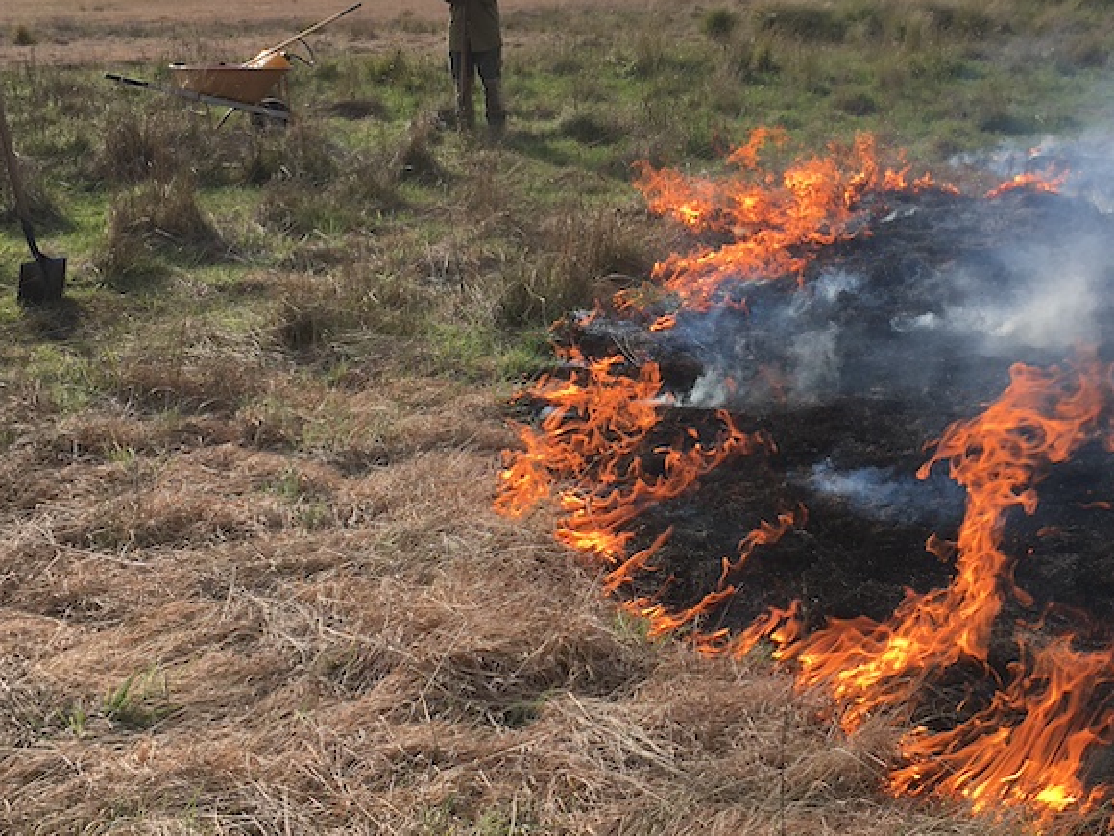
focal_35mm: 50
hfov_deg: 38.1
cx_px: 653
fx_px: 1609
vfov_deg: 29.0
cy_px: 338
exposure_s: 1/657
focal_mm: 4.15
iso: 25
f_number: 2.2
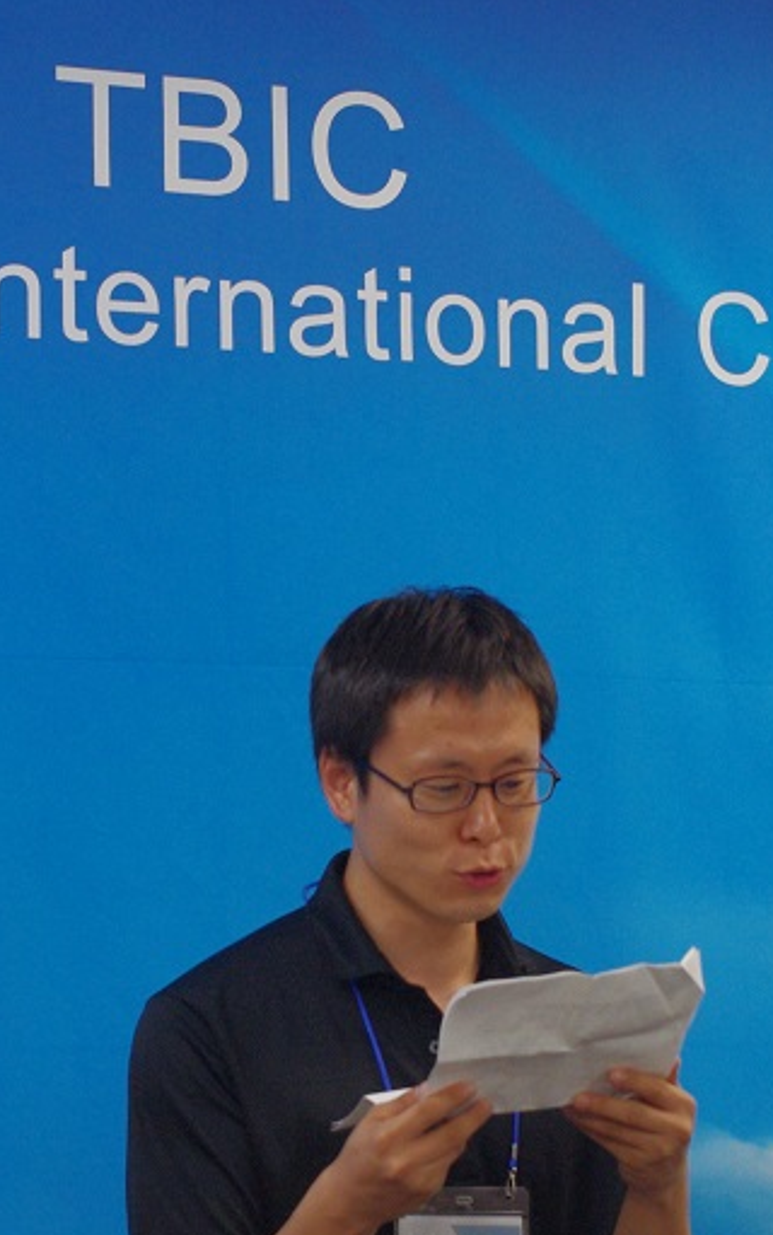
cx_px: 208
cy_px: 759
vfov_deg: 18.7
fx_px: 3736
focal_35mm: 111
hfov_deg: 11.8
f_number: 5
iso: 800
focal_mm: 35
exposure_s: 1/80
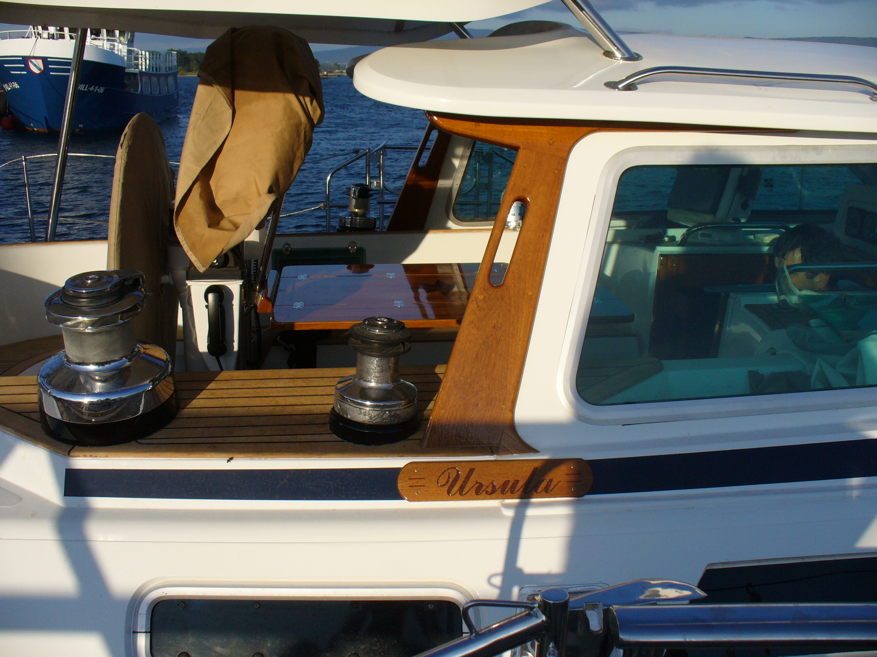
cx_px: 438
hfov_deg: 50.1
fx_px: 937
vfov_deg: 38.7
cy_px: 328
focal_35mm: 37
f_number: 5.6
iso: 80
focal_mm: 6.1
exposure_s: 1/400
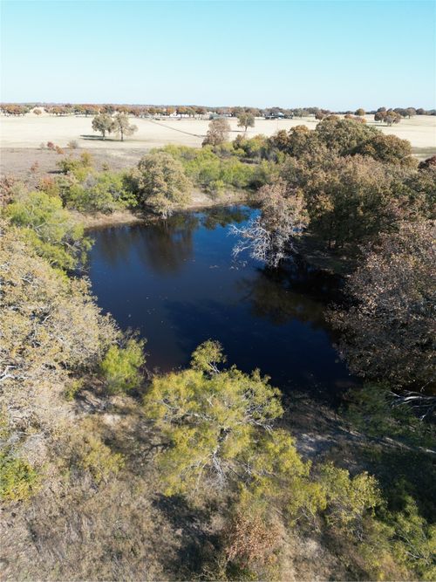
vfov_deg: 71.6
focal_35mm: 24
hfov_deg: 56.8
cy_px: 291
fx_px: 403
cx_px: 218
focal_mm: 6.72
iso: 200
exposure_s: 1/2000
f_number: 1.7
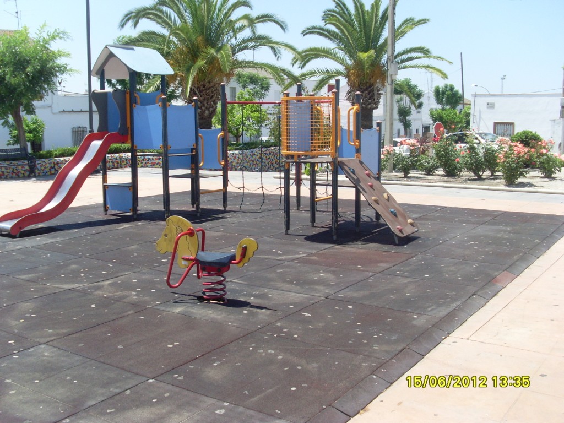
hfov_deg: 49.0
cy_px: 212
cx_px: 282
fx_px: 619
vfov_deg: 37.7
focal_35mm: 38
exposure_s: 1/250
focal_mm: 6.3
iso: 80
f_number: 7.7
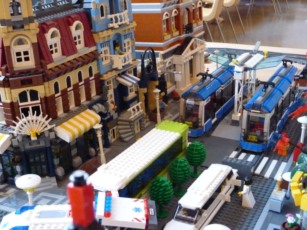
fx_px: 426
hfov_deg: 39.7
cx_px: 154
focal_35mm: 48
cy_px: 115
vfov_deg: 30.3
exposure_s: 1/20
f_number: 3.8
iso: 800
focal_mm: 7.9
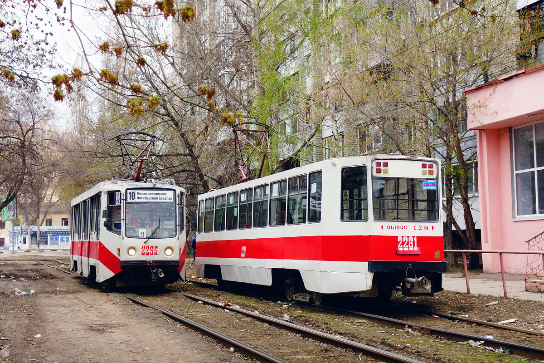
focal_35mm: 42
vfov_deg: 31.9
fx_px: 635
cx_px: 272
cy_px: 182
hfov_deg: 46.4
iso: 160
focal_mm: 15.45
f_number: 3.2
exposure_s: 1/500
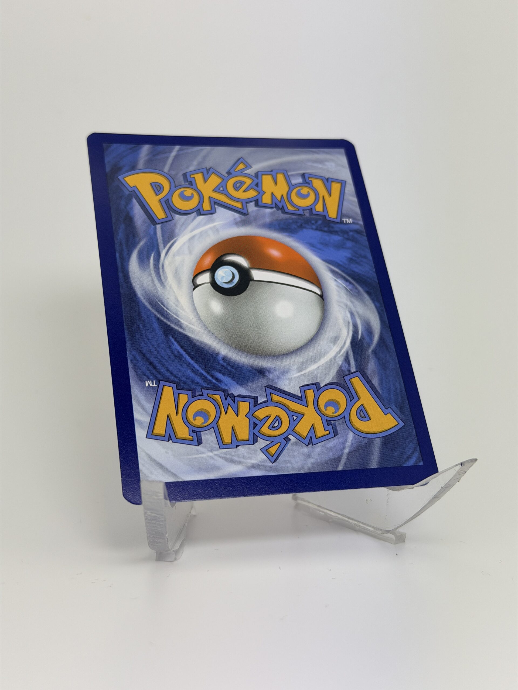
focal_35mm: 48
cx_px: 259
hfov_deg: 30.3
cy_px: 345
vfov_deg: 39.7
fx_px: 958
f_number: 1.78
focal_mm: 6.76
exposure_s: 1/846
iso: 64
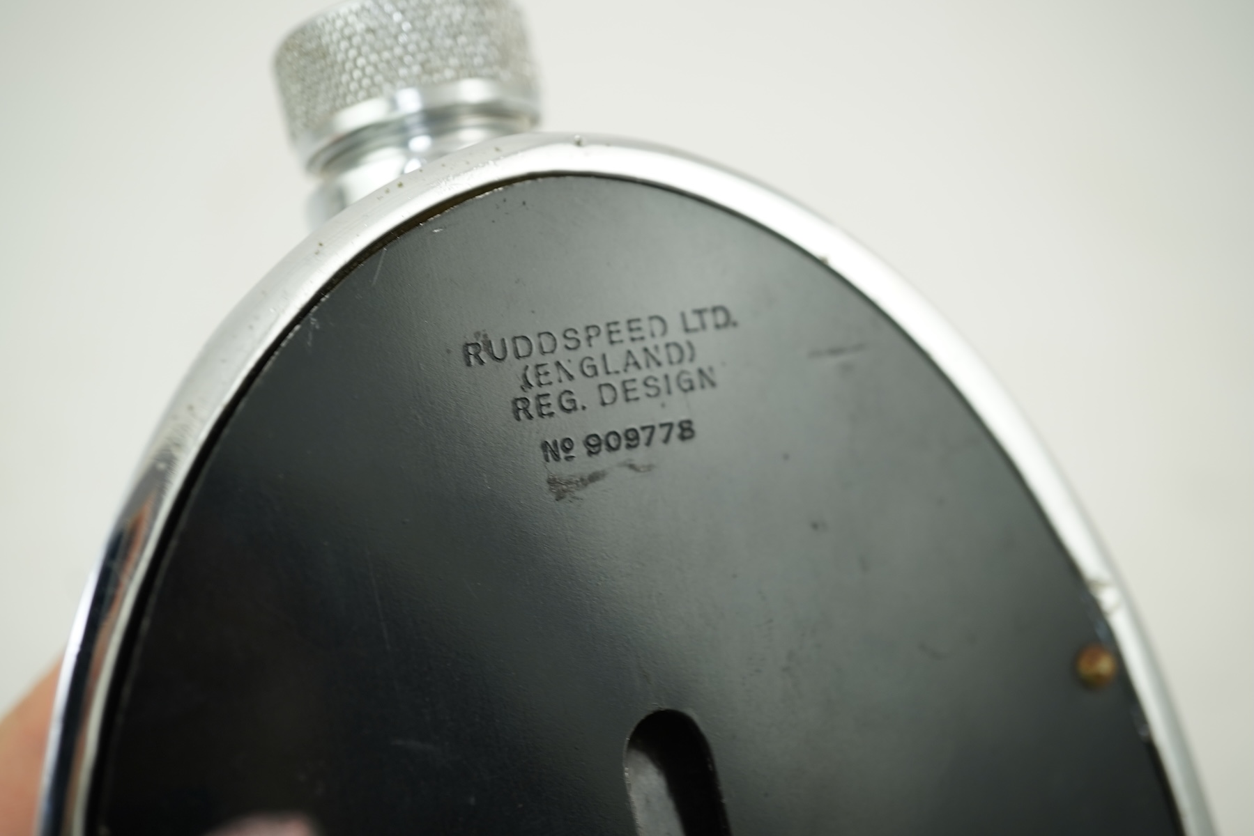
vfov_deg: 29.9
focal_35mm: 45
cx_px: 627
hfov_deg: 43.6
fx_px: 1568
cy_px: 418
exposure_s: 1/40
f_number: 7.1
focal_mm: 30
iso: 250
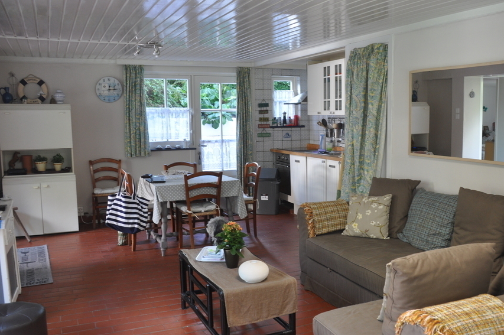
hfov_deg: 52.8
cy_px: 177
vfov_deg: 36.8
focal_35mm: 36
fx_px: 504
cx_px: 301
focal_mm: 20
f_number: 3.5
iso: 400
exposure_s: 1/30
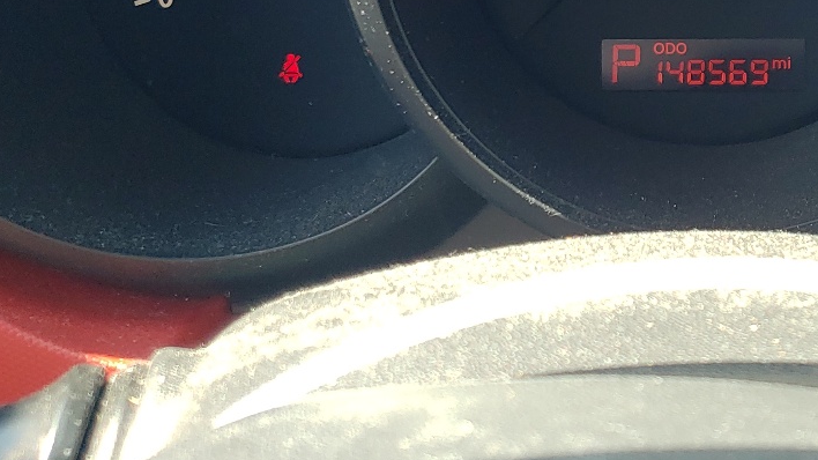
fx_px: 1388
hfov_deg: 31.8
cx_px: 677
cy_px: -126
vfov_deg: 17.7
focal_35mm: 64
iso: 50
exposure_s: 1/213
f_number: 1.5
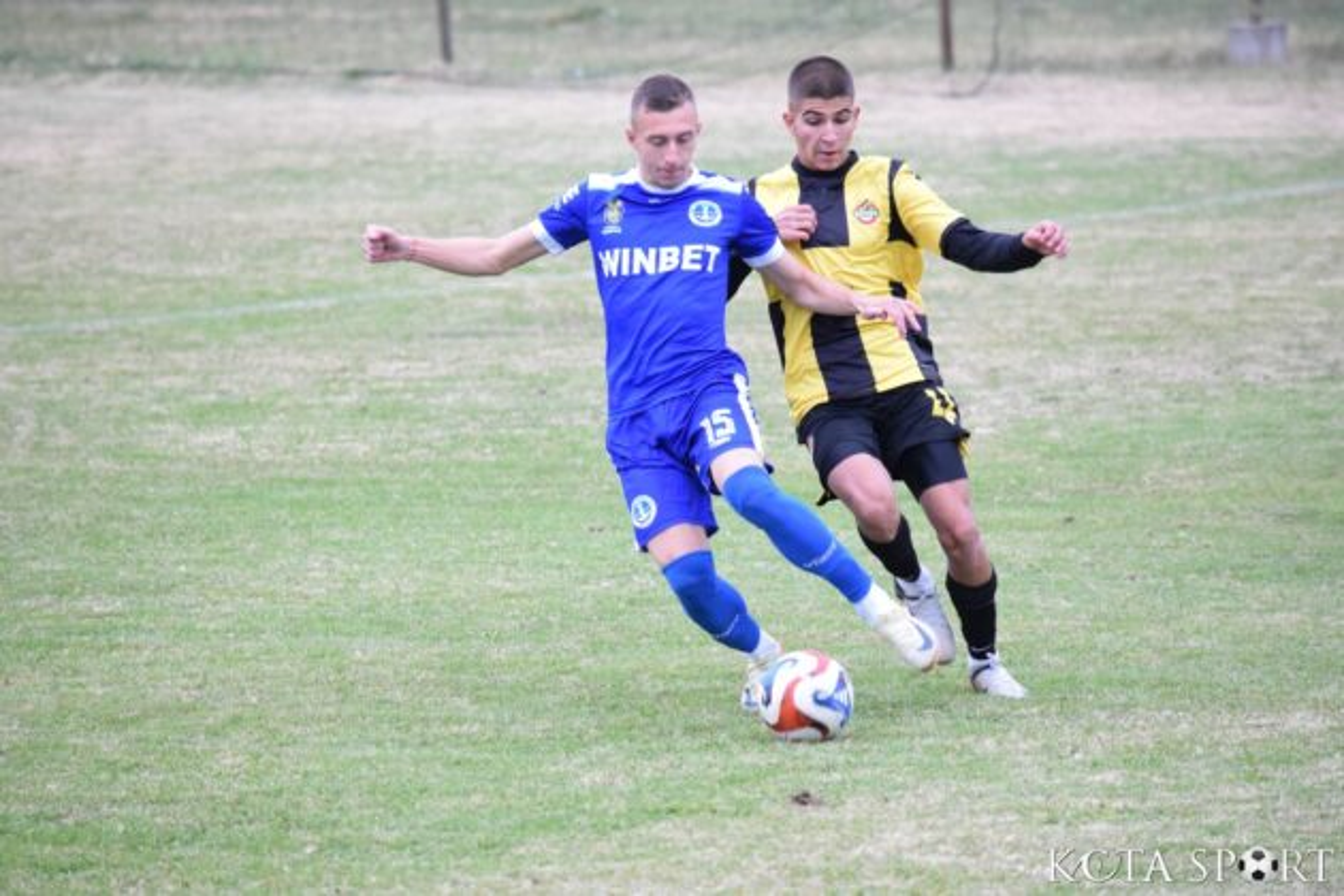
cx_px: 672
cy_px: 448
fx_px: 11759
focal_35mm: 315
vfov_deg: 4.4
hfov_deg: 6.5
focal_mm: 210
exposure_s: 1/640
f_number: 5.6
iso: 3200
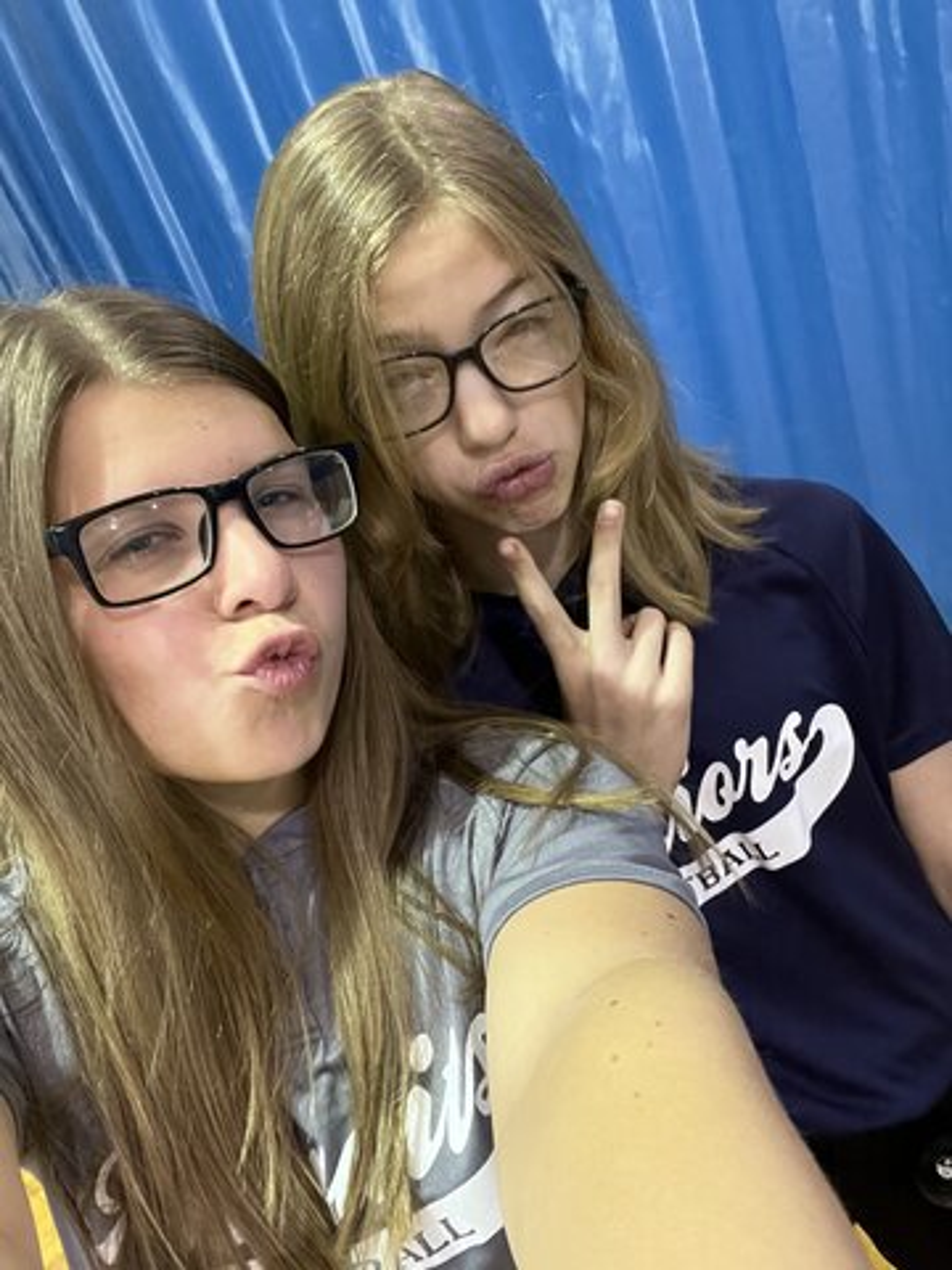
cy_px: 635
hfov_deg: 46.8
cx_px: 476
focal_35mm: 30
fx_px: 1100
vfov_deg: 60.0
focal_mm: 2.71
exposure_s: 1/30
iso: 500
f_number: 2.2
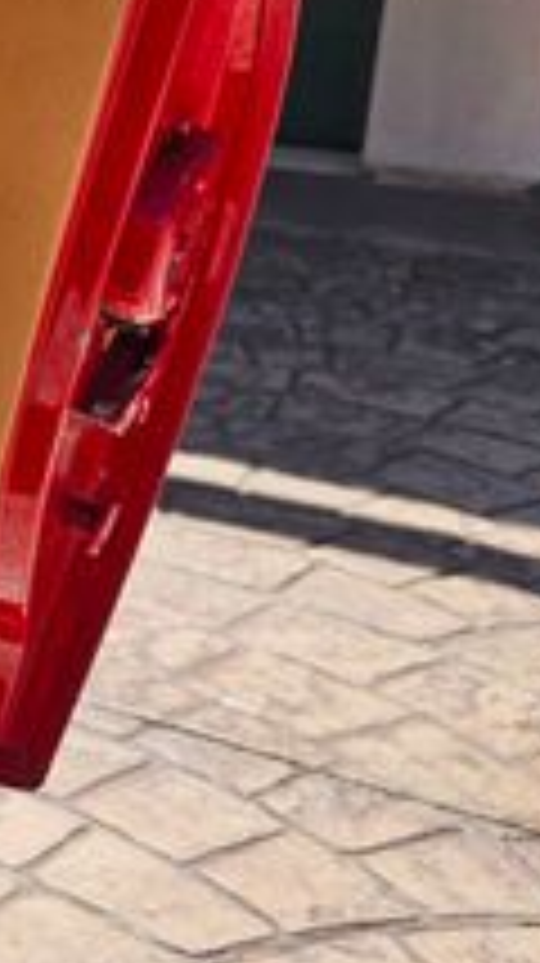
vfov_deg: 27.9
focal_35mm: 75
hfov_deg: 12.5
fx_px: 1914
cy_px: 256
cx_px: -765
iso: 10
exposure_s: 1/557
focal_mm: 6.3
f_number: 1.7
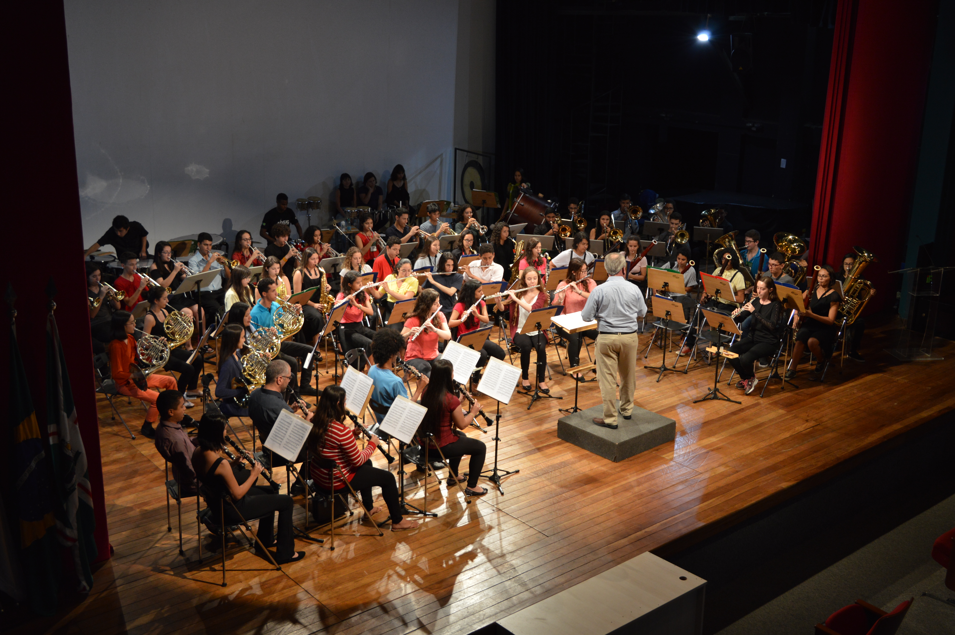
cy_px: 318
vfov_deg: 35.4
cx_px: 478
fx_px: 994
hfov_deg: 51.3
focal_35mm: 38
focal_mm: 25
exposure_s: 1/60
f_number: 5.6
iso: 400
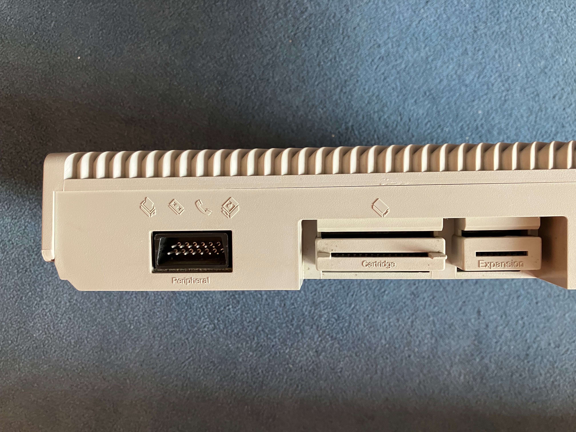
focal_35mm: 28
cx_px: 288
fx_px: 466
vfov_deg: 49.7
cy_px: 216
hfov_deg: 63.4
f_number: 1.8
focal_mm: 3.99
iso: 125
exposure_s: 1/60
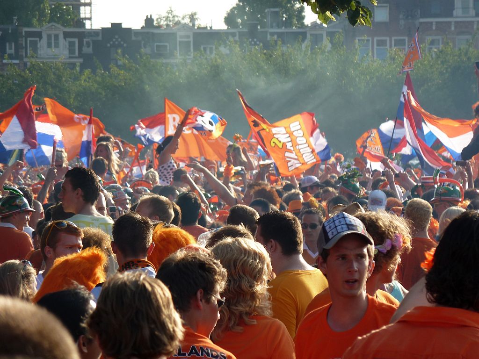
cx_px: 240
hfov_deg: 6.6
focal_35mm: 300
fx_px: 4151
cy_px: 180
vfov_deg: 5.0
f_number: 4.9
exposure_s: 1/200
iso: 80
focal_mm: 49.2
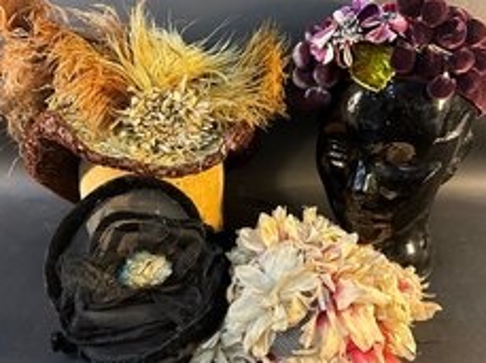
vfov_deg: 39.5
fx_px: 505
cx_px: 237
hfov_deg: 51.4
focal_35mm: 36
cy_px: 169
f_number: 1.78
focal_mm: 6.86
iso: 500
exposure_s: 1/60
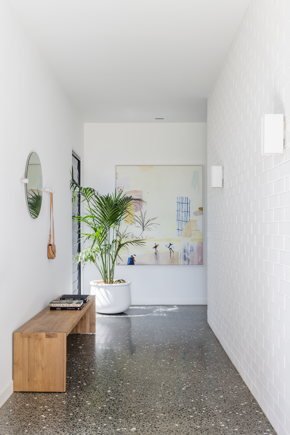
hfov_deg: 35.1
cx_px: 145
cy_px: 218
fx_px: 459
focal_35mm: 38
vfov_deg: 50.7
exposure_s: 1/3
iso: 100
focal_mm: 38
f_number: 13
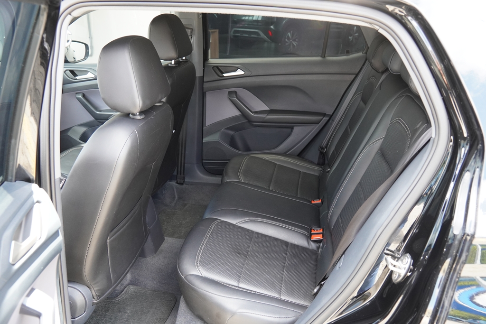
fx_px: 405
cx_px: 243
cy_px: 162
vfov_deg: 43.6
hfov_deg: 61.9
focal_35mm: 30
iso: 1000
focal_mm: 20
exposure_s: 1/160
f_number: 4
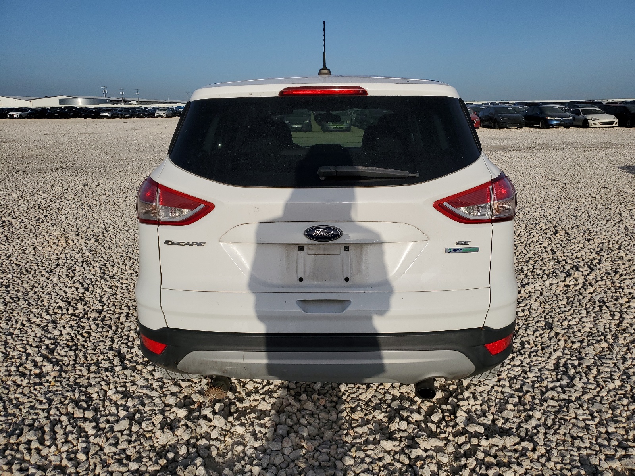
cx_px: 318
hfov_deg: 67.3
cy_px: 238
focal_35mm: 26
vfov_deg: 53.1
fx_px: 477
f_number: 1.5
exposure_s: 1/10000
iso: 50
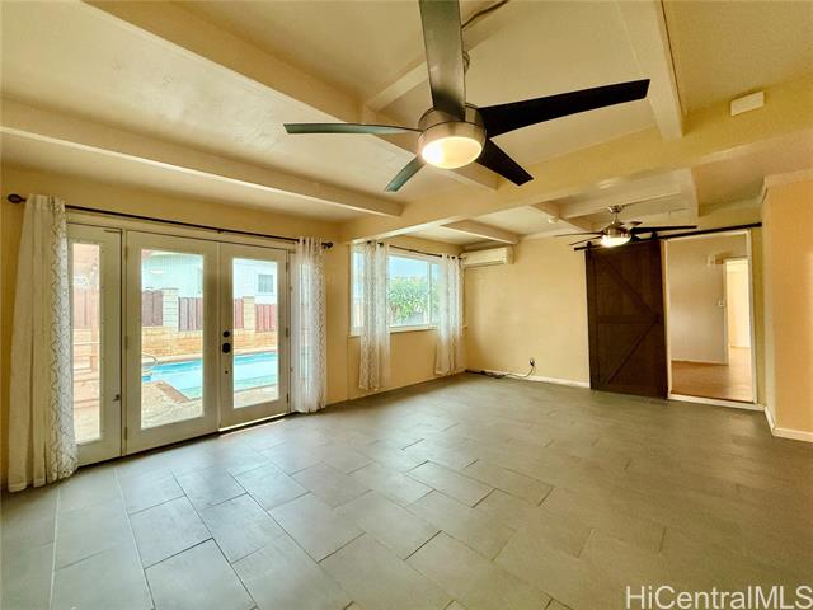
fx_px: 329
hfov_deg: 102.1
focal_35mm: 14
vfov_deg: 85.7
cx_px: 406
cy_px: 305
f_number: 2.2
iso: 500
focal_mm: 2.22
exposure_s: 1/120
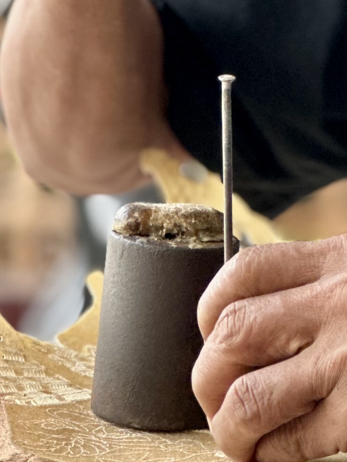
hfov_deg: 5.9
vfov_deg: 7.8
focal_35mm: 251
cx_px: 377
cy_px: -61
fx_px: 3354
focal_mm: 9
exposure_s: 1/121
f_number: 2.8
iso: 125
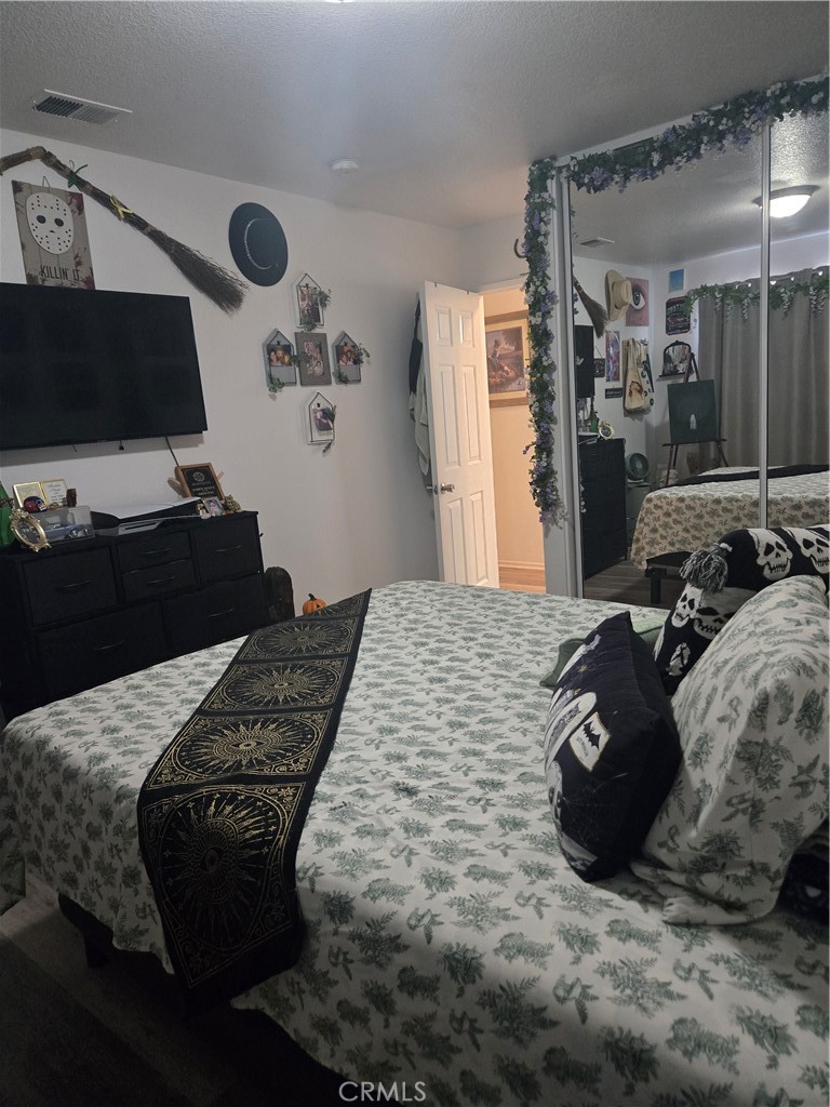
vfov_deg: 73.9
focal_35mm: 23
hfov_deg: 58.9
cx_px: 415
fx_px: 735
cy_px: 554
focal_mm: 5.4
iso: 1000
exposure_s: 1/120
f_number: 1.8
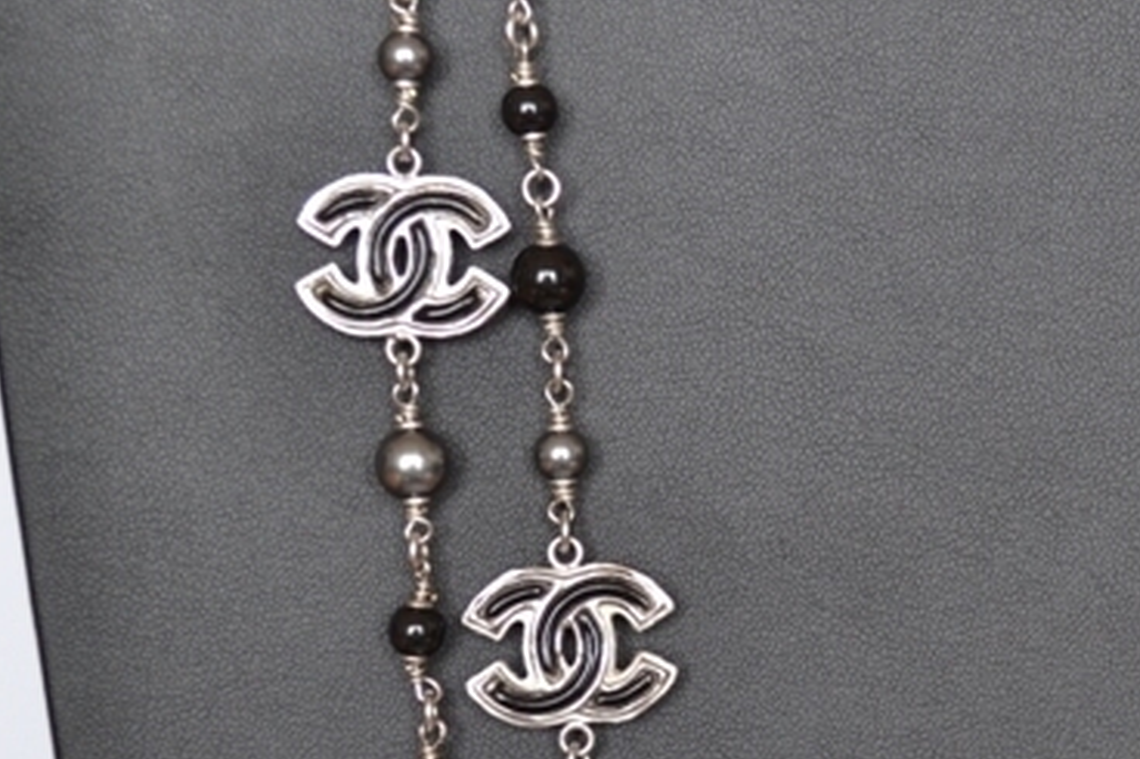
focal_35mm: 111
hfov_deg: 18.2
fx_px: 3513
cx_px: 954
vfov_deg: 12.3
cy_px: 420
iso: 400
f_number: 5
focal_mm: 34
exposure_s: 1/15
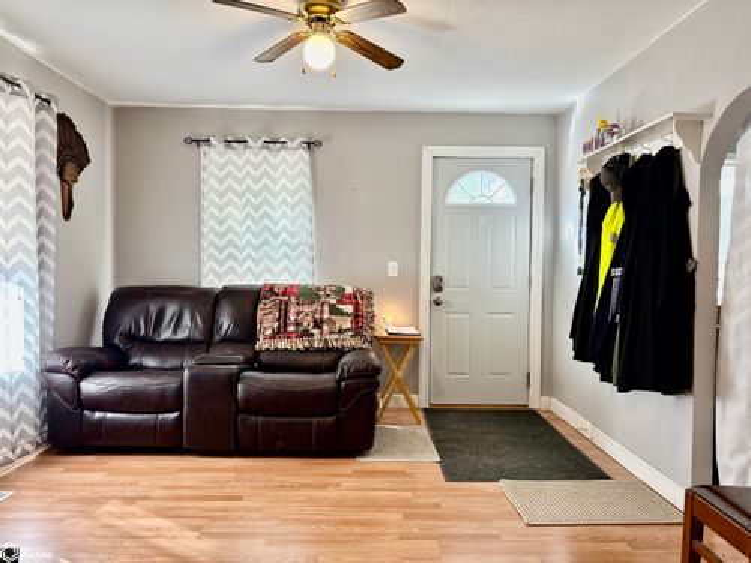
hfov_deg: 67.3
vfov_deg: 53.1
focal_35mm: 26
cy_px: 282
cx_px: 376
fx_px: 564
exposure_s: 1/60
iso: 125
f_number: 1.6
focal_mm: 5.96
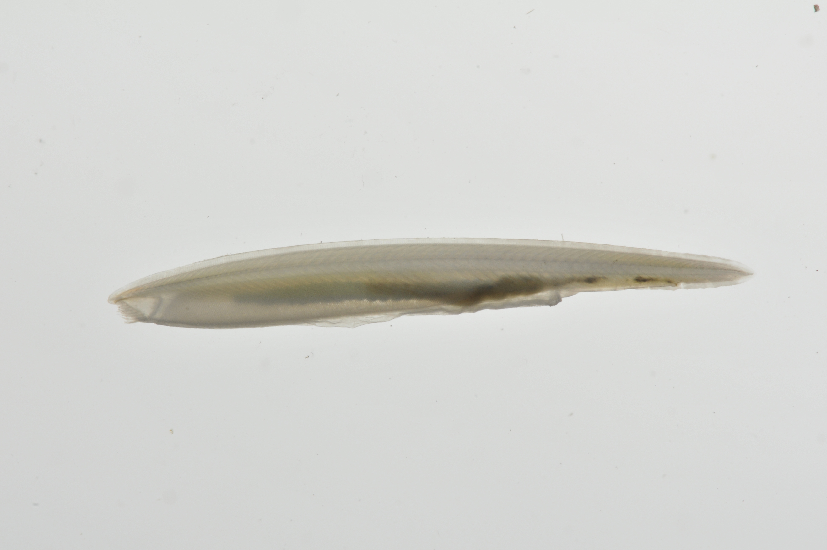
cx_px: 414
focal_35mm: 158
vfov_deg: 8.7
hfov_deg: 13.1
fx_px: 3614
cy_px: 275
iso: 200
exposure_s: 1/60
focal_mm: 105
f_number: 25
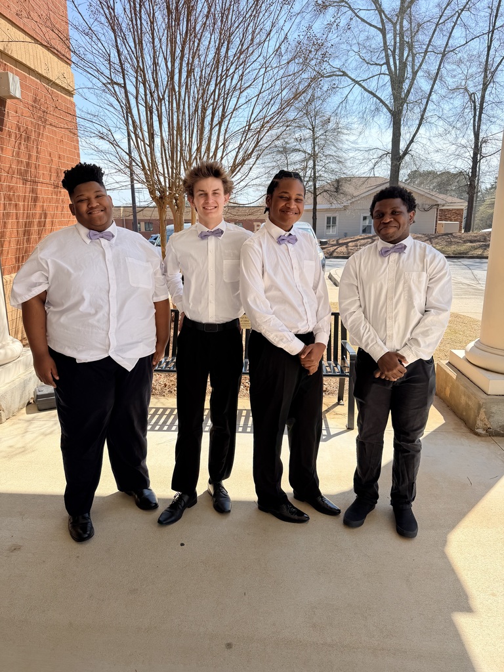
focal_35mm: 24
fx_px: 466
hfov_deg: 56.8
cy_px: 336
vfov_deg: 71.6
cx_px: 252
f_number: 1.78
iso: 80
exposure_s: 1/2053
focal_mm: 6.76
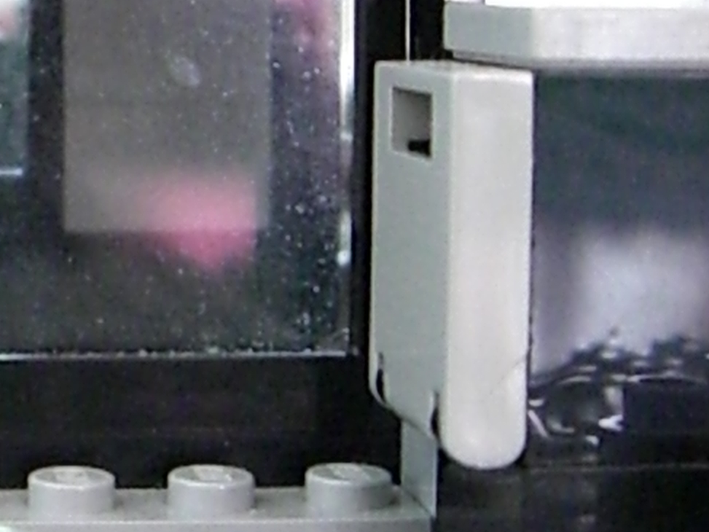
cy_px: -36
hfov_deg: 17.1
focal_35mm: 110
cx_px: -143
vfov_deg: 13.2
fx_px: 2253
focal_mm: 6.2
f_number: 2.7
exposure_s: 1/30
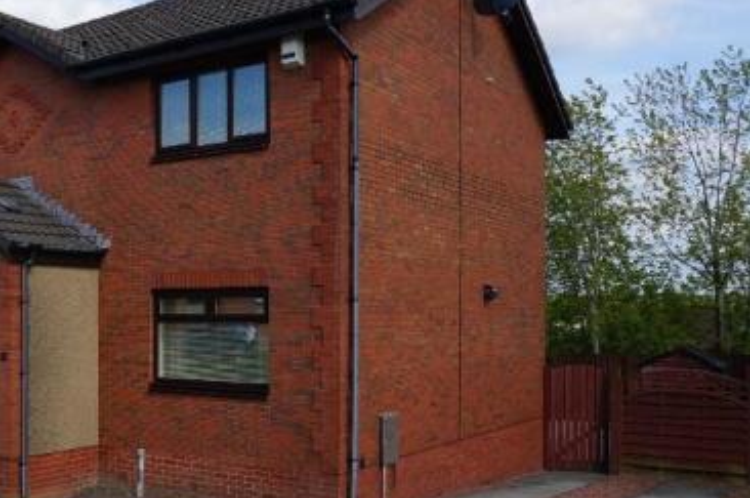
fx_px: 895
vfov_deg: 31.0
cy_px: 310
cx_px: 113
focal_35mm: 43
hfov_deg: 42.6
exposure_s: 1/100
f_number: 13
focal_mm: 16
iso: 100
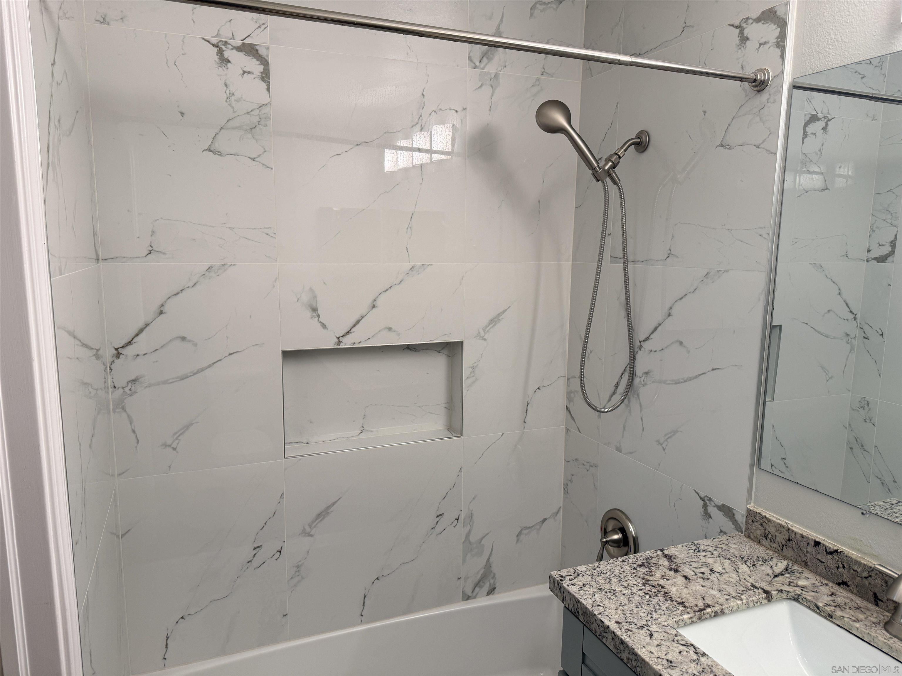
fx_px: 625
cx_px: 451
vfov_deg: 56.8
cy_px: 338
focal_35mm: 24
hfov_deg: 71.6
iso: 100
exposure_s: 1/120
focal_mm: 6.76
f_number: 1.78
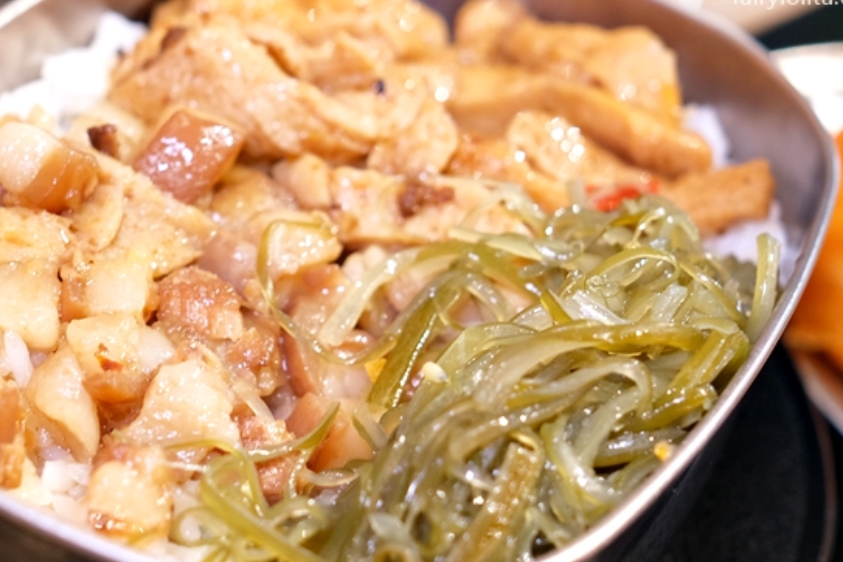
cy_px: 297
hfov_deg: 34.3
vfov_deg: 23.4
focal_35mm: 58
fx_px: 1358
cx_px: 310
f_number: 3.2
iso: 800
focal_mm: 23
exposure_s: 1/38
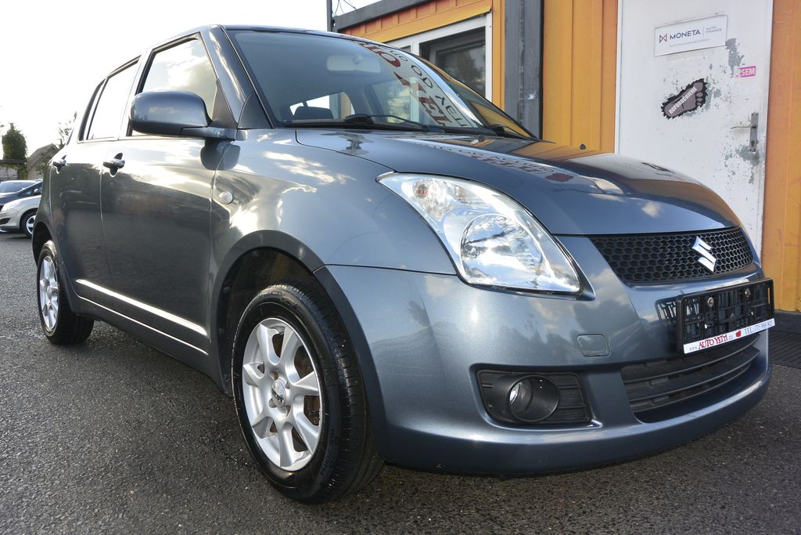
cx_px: 400
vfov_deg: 45.0
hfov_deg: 63.7
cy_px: 268
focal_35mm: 29
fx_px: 645
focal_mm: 11
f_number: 4.5
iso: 160
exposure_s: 1/250
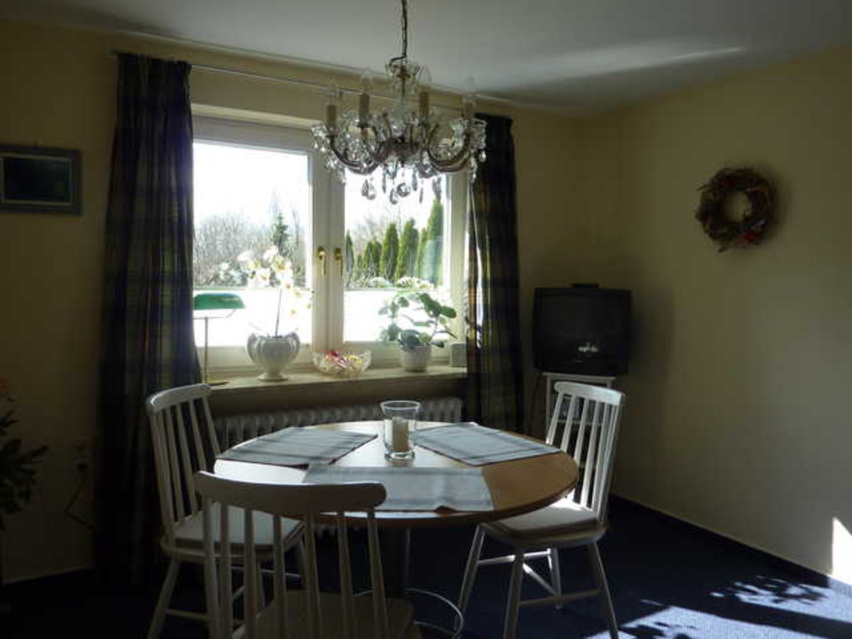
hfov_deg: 69.4
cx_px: 426
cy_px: 320
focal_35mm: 25
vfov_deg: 54.9
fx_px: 615
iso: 80
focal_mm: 4.1
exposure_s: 1/125
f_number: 3.5
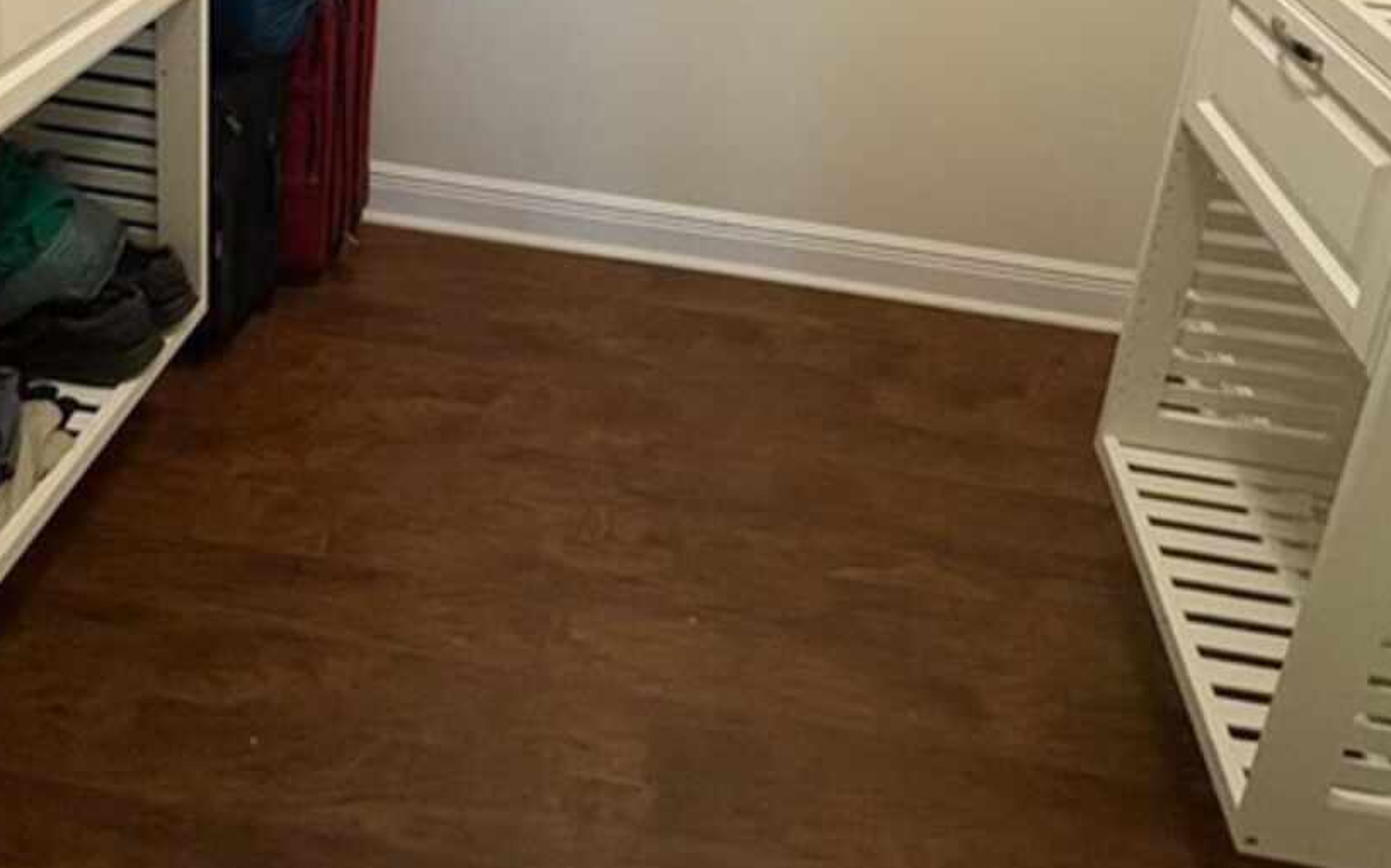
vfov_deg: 33.7
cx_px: 659
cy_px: -146
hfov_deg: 61.2
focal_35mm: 31
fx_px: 1175
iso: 400
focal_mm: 2.22
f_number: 2.2
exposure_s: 1/60
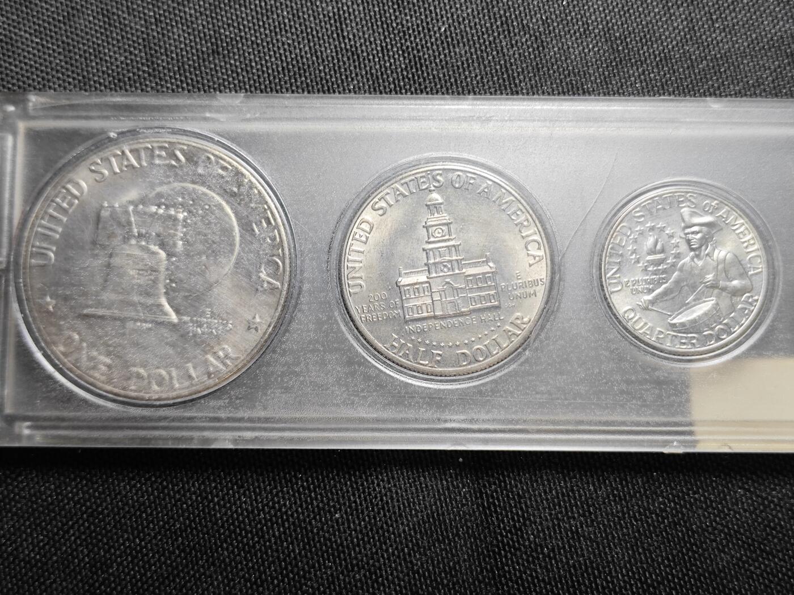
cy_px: 298
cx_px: 397
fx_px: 1124
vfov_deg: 29.7
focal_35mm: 49
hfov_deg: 38.9
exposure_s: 1/100
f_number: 1.6
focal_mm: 5.84
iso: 160
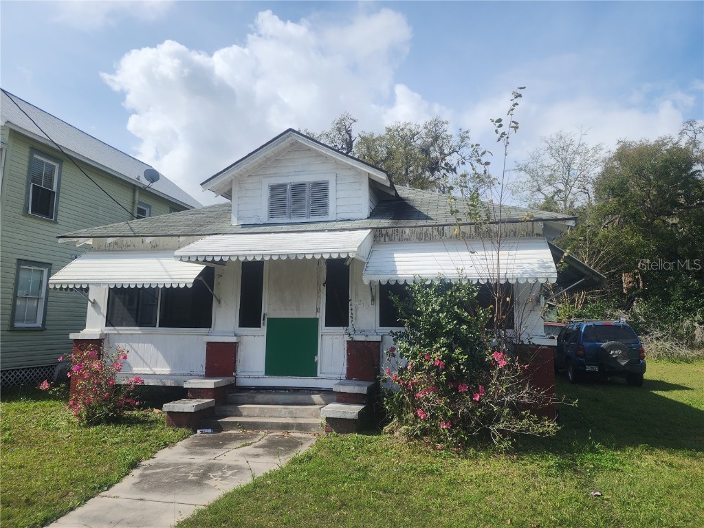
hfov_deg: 73.9
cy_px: 264
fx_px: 468
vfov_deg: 58.9
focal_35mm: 23
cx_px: 352
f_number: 1.8
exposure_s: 1/1369
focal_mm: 6.4
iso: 12
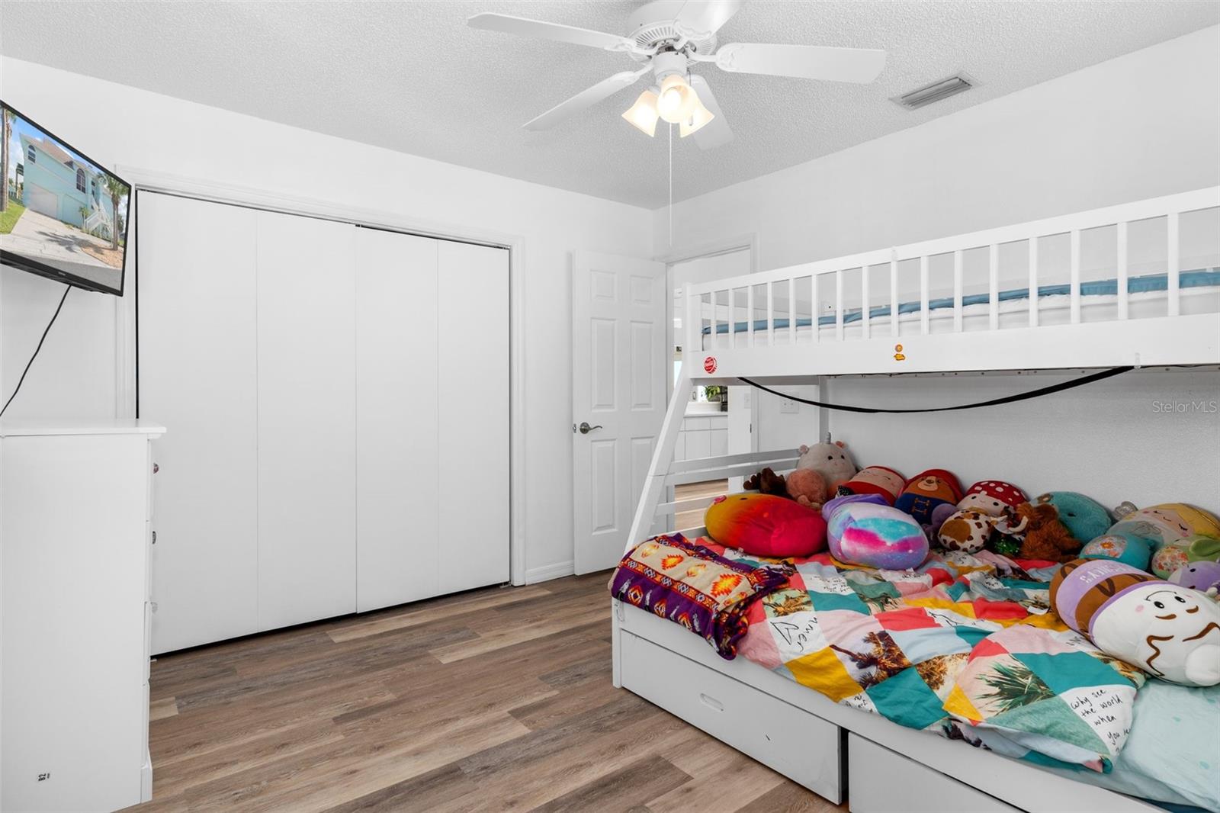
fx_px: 610
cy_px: 406
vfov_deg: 67.4
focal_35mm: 18
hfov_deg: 90.0
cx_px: 610
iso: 160
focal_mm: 12
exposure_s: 1/2.5
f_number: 8
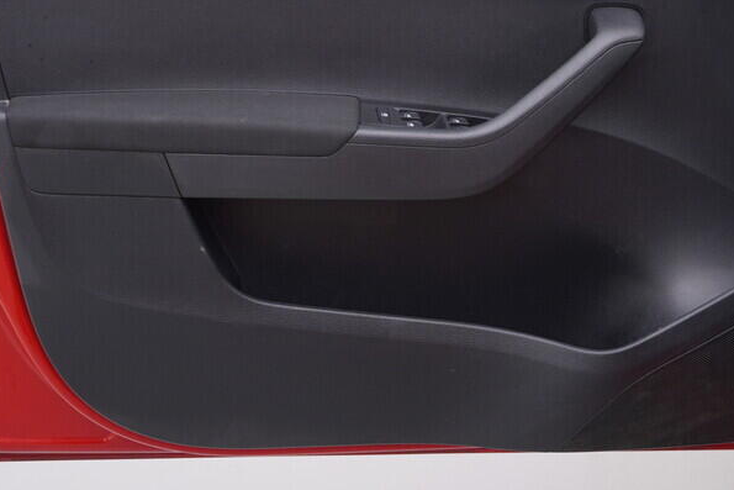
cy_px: 75
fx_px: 1264
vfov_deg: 21.6
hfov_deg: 32.4
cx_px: 347
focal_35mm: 62
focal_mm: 24
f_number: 3.2
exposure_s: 1/50
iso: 125
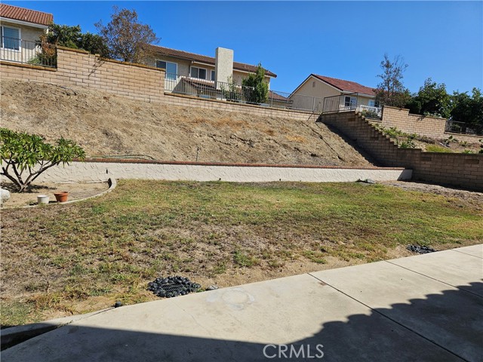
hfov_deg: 73.9
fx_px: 321
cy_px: 181
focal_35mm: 23
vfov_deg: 58.9
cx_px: 242
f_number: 1.8
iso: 25
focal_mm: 5.4
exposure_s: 1/2671
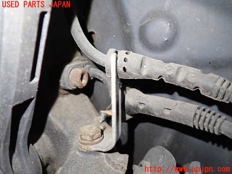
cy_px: 87
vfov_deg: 46.8
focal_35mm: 30
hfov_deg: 60.0
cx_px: 116
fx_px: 201
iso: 500
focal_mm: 5.4
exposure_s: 1/30
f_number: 2.3
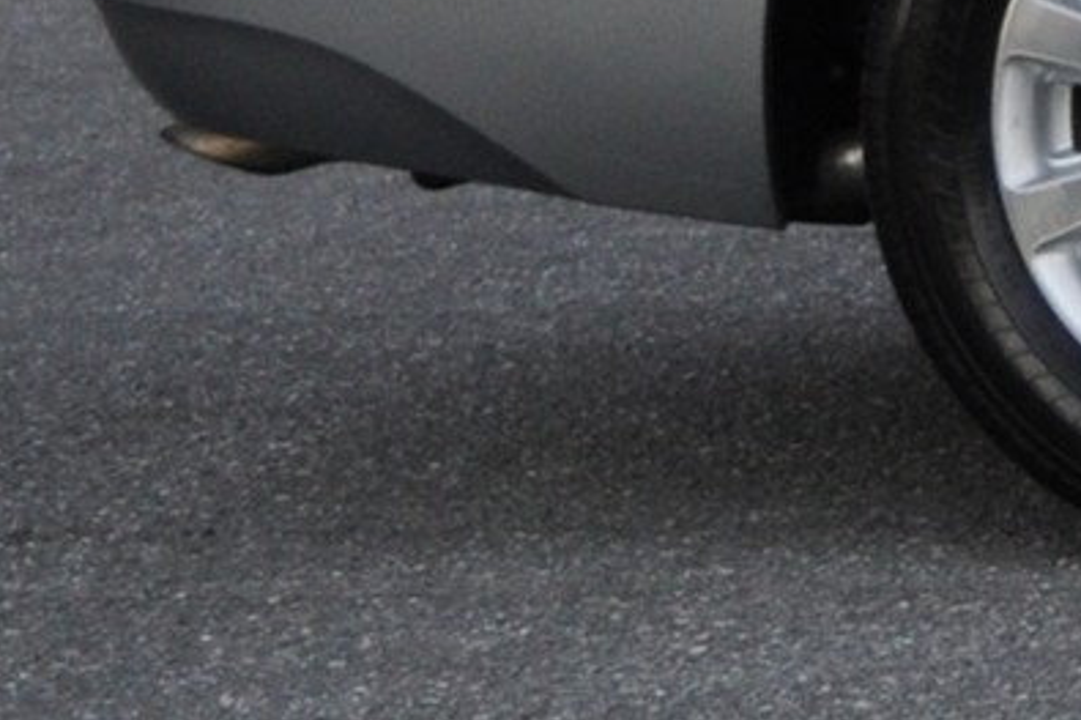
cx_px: 3243
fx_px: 8259
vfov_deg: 4.9
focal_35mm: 275
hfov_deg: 6.8
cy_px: -880
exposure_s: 1/60
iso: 560
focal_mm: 29
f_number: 4.5
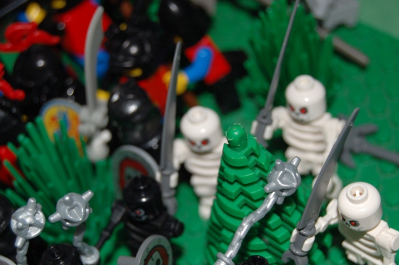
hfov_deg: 22.2
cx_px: 204
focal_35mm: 92
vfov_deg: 14.8
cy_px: 160
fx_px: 1019
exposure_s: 1/60
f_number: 5.6
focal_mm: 48
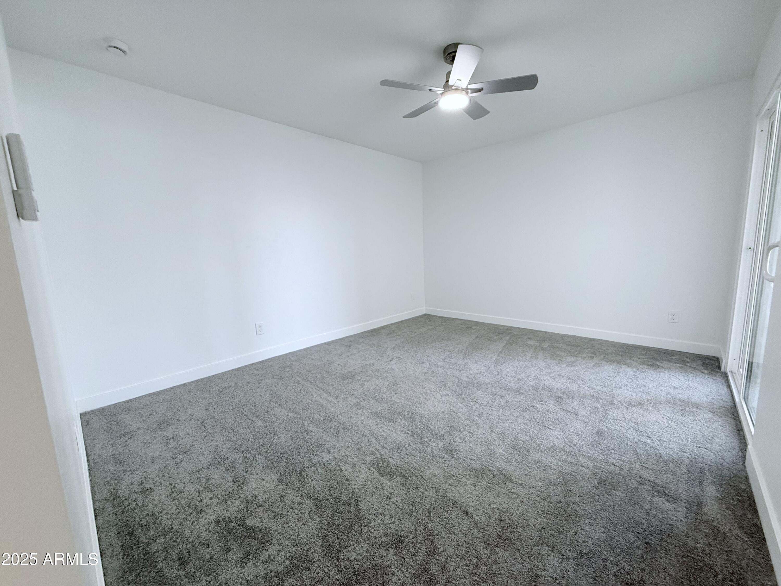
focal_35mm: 14
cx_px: 390
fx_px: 316
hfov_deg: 102.1
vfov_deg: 85.7
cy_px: 293
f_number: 2.2
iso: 320
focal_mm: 2.22
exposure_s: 1/120
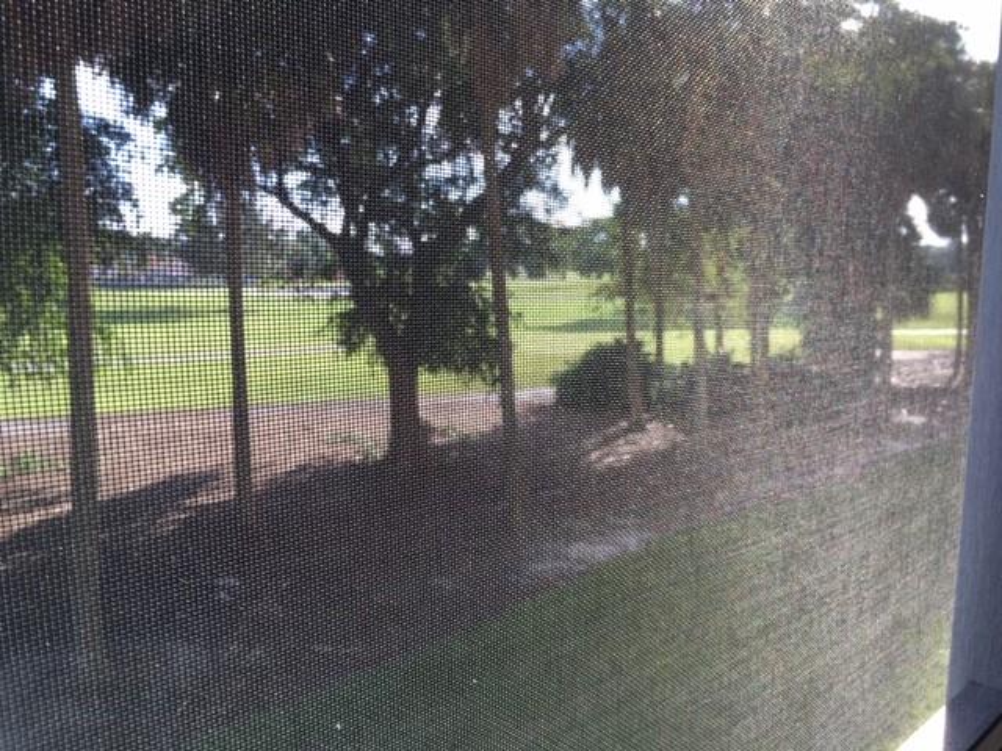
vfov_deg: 48.2
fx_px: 839
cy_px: 376
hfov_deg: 61.7
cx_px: 501
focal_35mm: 29
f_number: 2.2
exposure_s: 1/182
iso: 25
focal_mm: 4.15
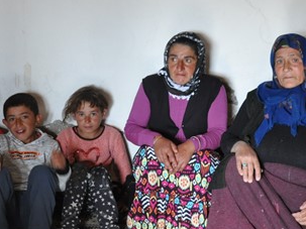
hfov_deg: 28.5
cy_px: 71
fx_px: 601
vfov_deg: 21.5
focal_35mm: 68
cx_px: 117
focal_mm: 22
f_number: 7.1
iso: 1600
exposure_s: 1/50
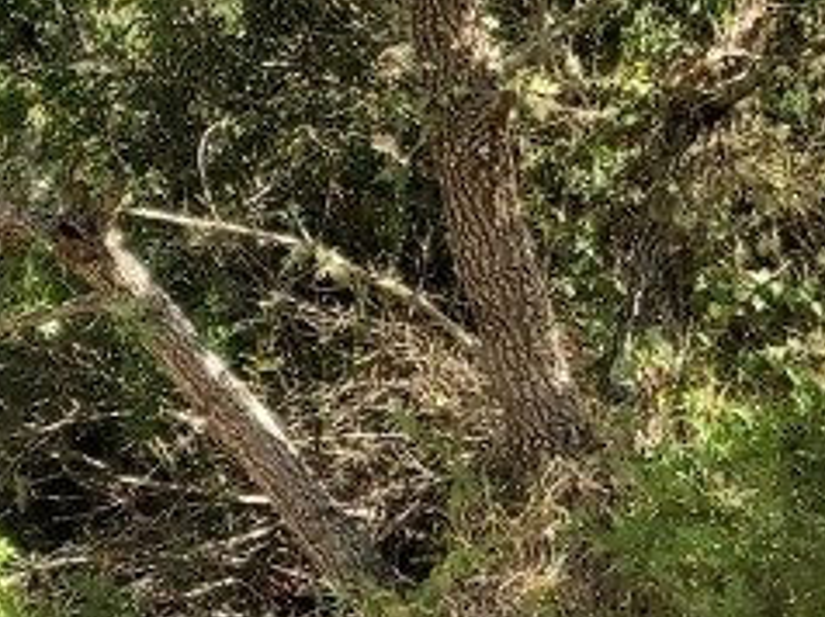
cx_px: -735
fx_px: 2667
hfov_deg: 14.9
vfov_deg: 13.2
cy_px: 367
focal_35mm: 112
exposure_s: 1/1007
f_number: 1.7
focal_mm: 3.92
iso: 64
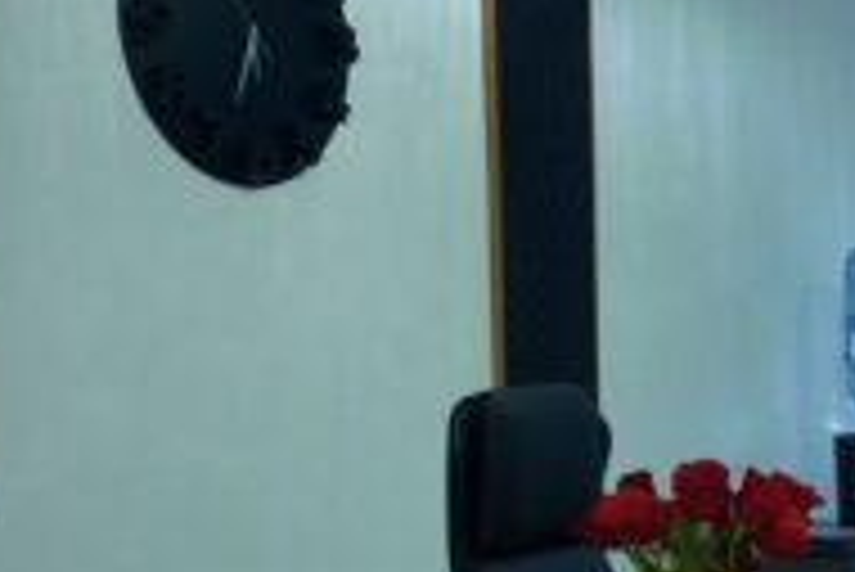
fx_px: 2305
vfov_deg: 13.6
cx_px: 1300
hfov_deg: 18.5
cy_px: 748
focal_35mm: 97
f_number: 3.5
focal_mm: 16
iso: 500
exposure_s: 1/100
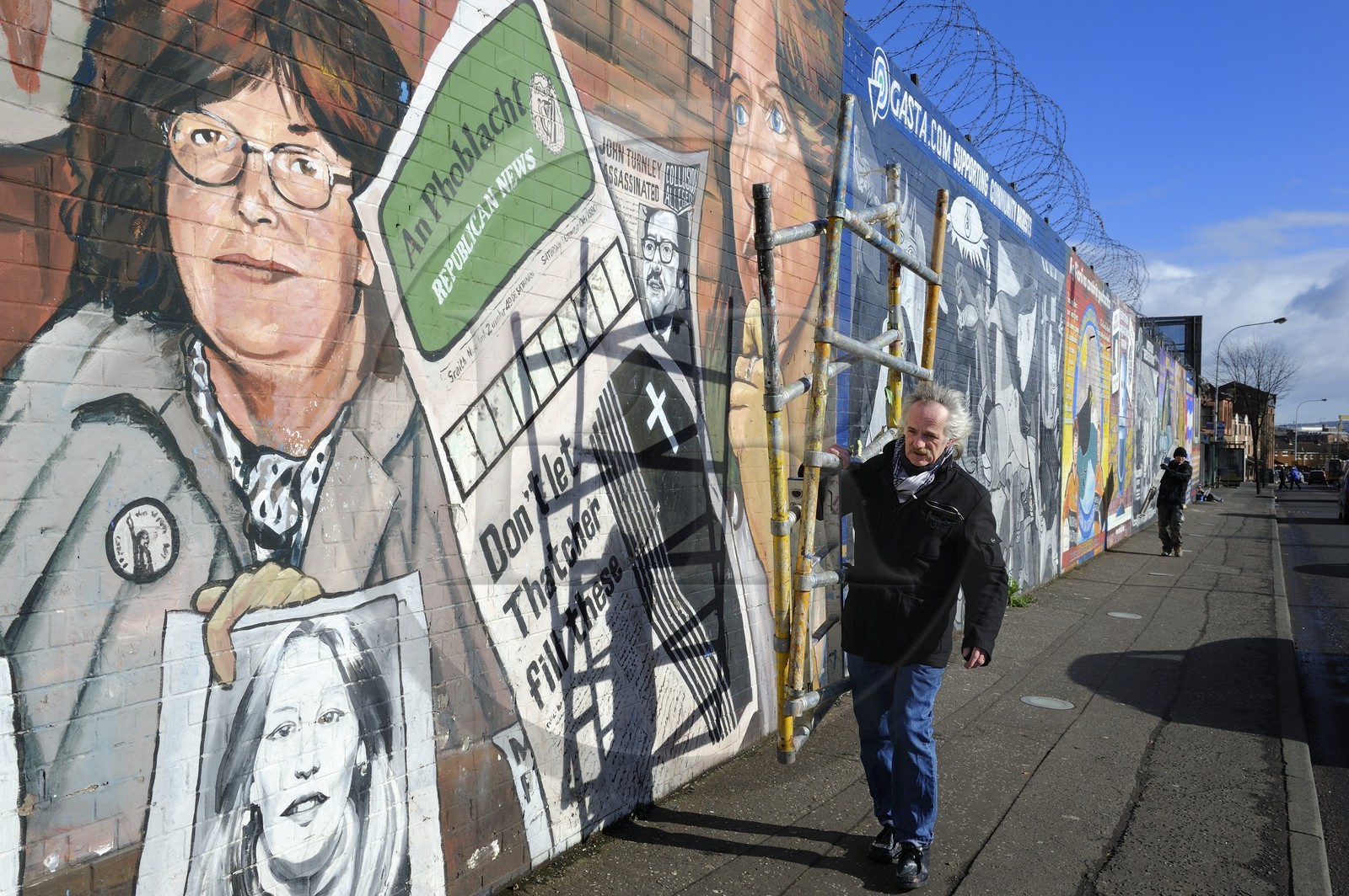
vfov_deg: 41.0
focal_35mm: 32
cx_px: 674
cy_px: 448
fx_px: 1198
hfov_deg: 58.8
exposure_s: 1/400
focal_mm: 32
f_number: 13
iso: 400
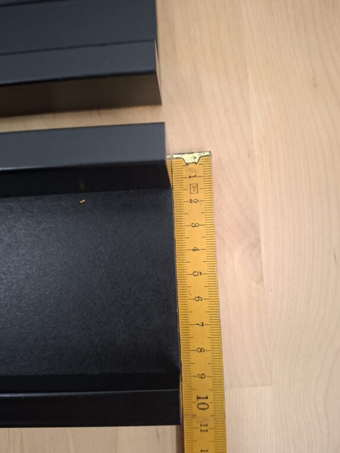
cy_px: 235
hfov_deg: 56.8
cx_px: 169
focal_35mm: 24
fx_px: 314
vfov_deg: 71.6
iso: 320
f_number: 1.8
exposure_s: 1/33
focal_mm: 5.54
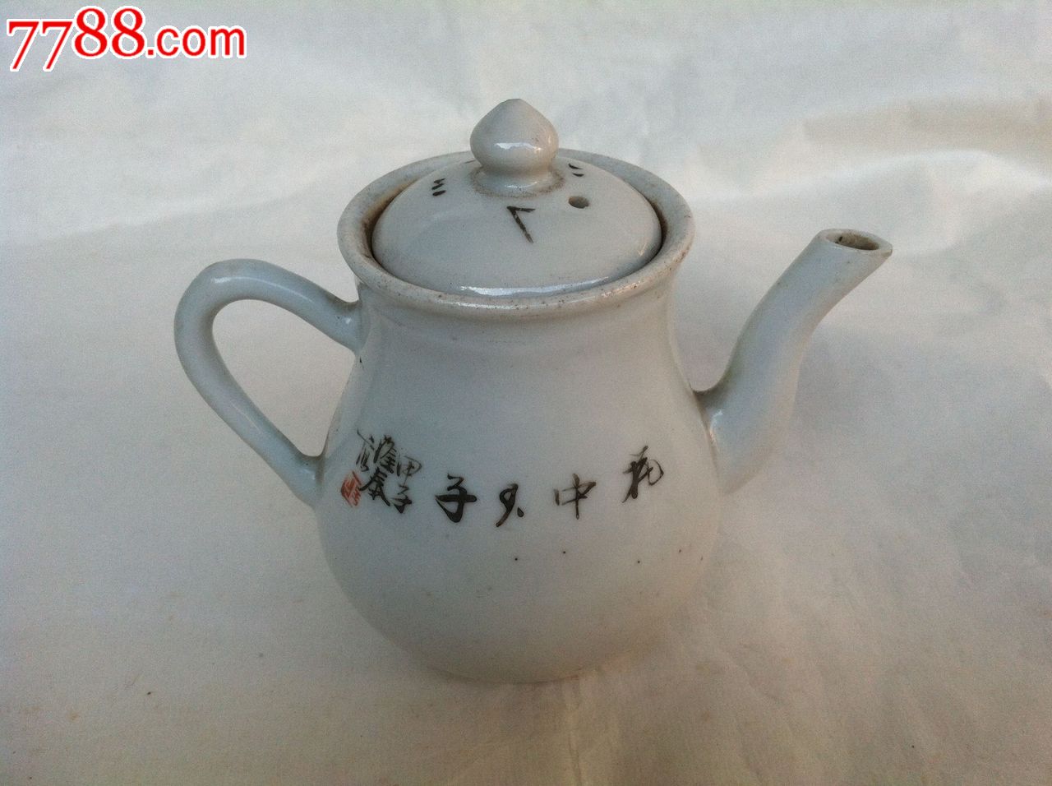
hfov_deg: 52.7
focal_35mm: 35
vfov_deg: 40.6
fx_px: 1062
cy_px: 393
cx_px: 526
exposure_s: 1/120
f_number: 2.8
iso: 100
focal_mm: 3.85
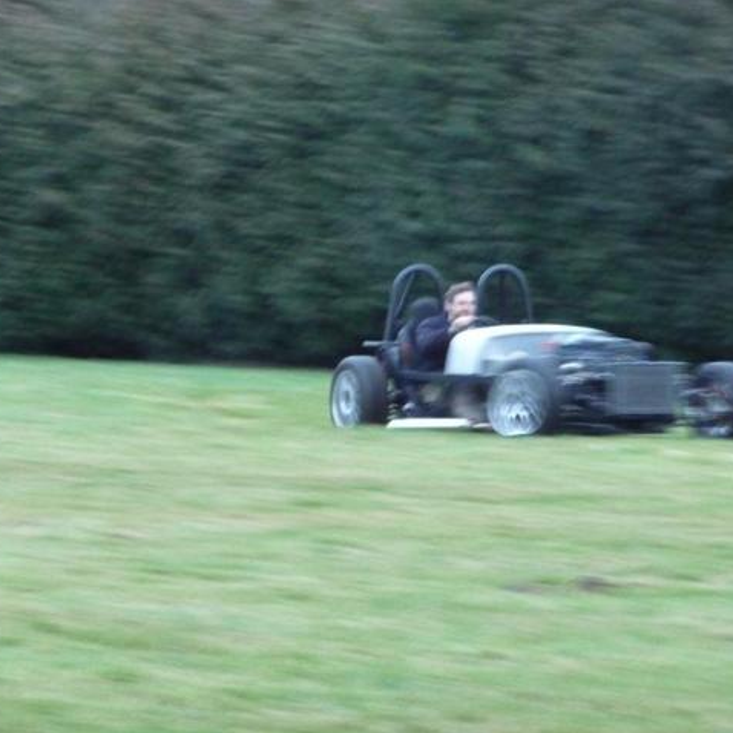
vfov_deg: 6.5
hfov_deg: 6.5
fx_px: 6468
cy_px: 366
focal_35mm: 270
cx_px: 370
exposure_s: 1/8
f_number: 4.9
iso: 800
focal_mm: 39.2
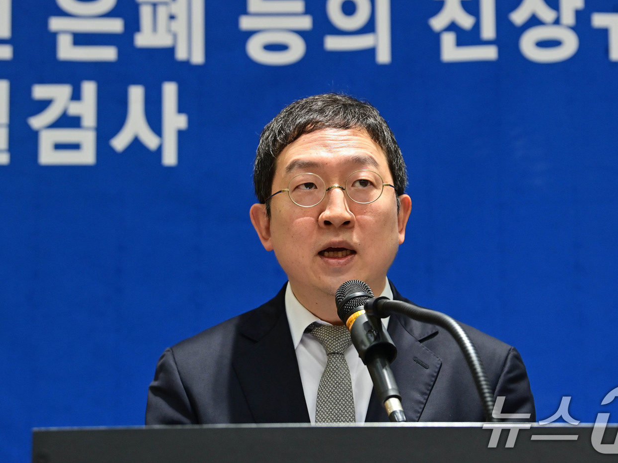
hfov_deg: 14.0
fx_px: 2518
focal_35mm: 141
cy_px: 232
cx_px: 332
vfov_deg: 10.5
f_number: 4.5
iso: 2500
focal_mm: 130
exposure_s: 1/250
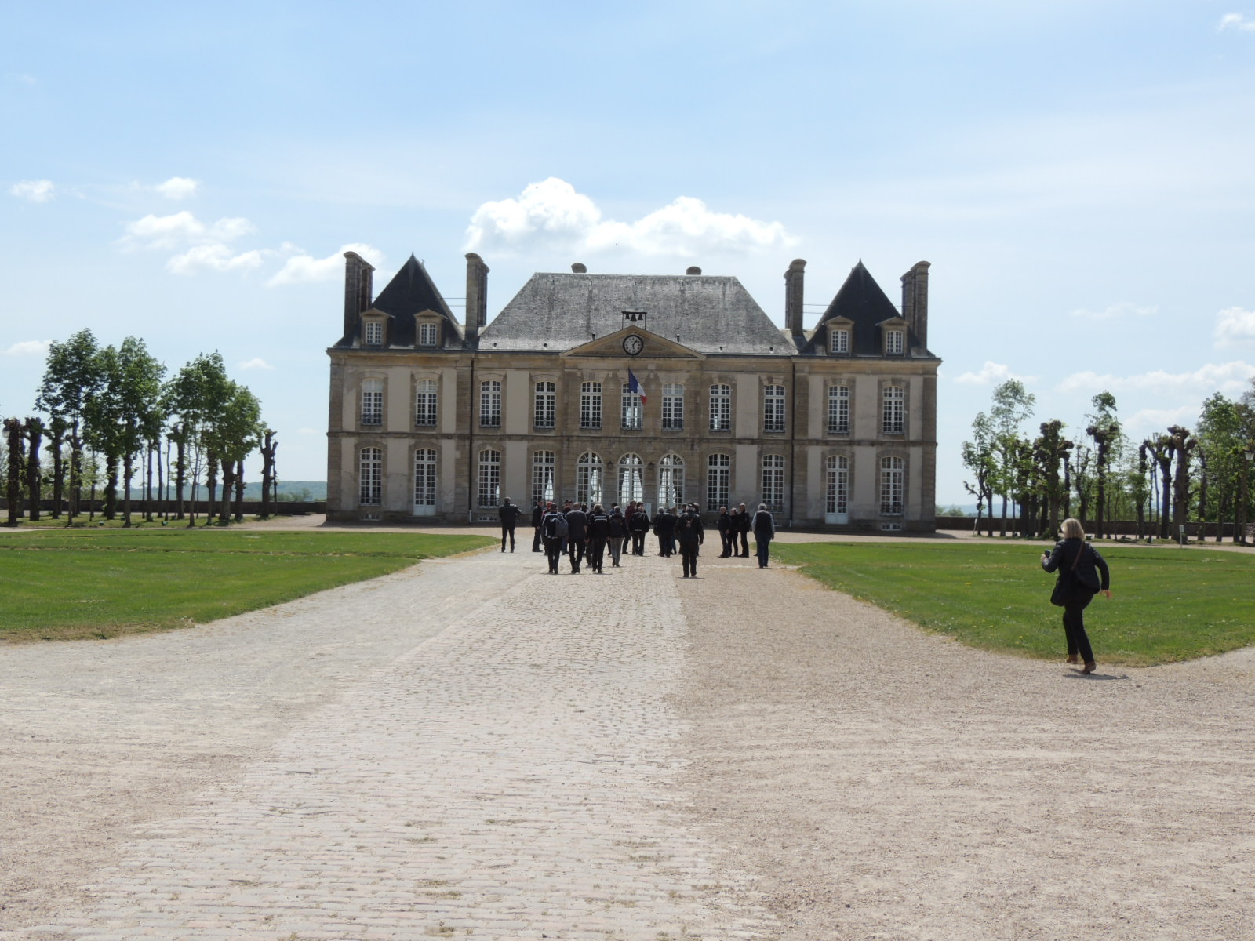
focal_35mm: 47
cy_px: 470
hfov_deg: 40.4
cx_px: 628
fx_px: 1704
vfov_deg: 30.9
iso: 100
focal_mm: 8.3
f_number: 3.5
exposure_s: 1/1600
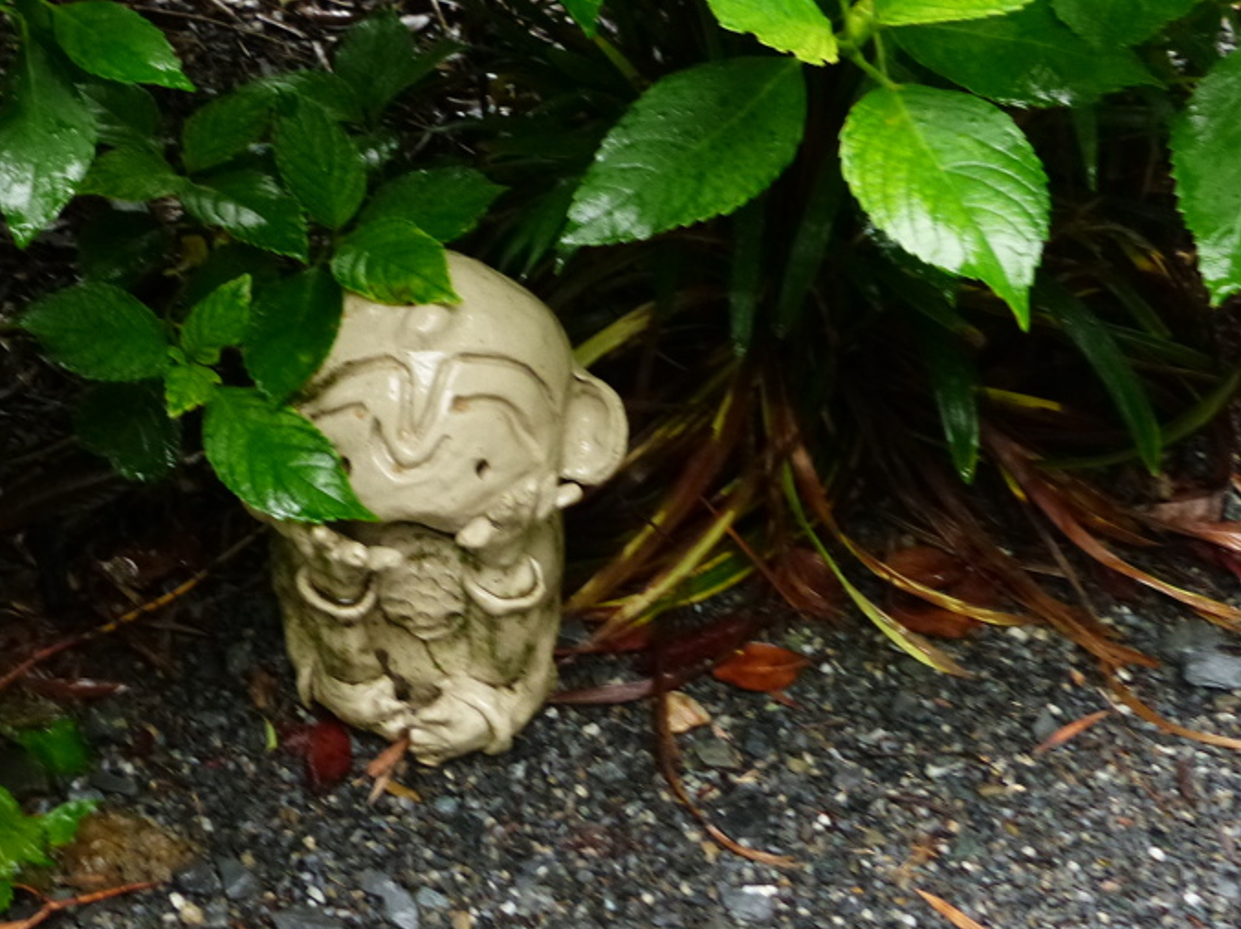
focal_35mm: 56
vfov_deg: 26.1
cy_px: 440
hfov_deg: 34.1
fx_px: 2007
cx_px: 414
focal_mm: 6.6
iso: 400
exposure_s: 1/15
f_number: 2.8
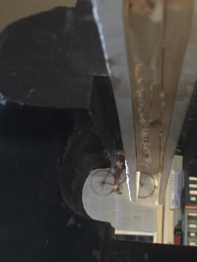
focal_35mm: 54
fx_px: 410
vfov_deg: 35.5
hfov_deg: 26.7
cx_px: 148
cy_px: 144
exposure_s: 1/15
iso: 320
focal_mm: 4.15
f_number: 2.2
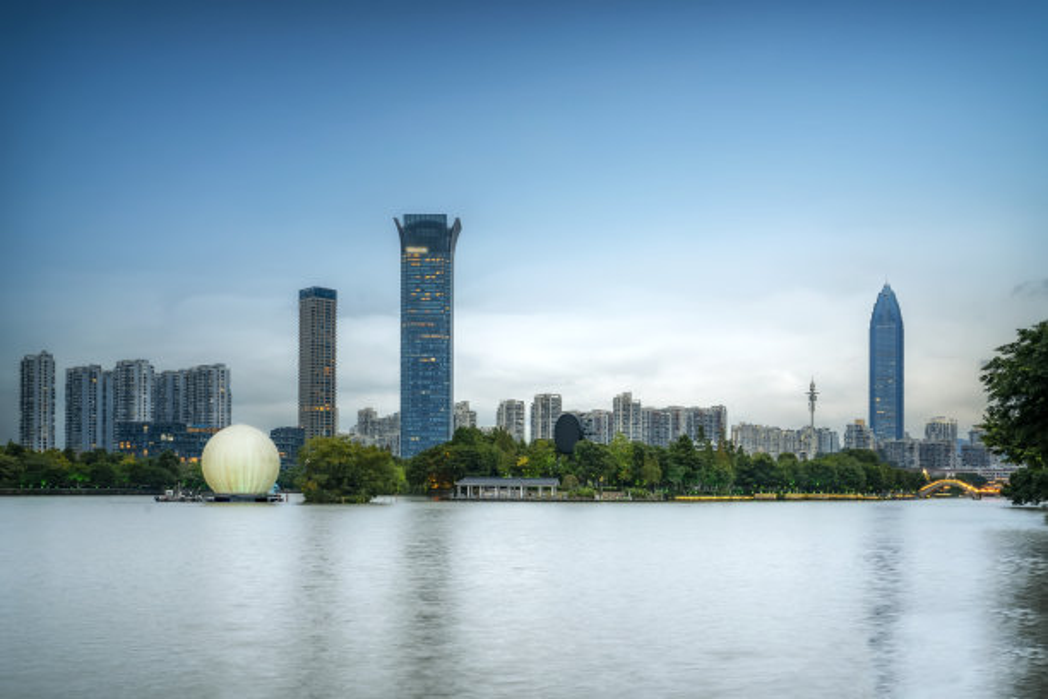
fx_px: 1019
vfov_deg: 37.9
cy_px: 350
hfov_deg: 54.4
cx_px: 524
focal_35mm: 35
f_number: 11
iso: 100
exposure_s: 1/1.25
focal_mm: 35
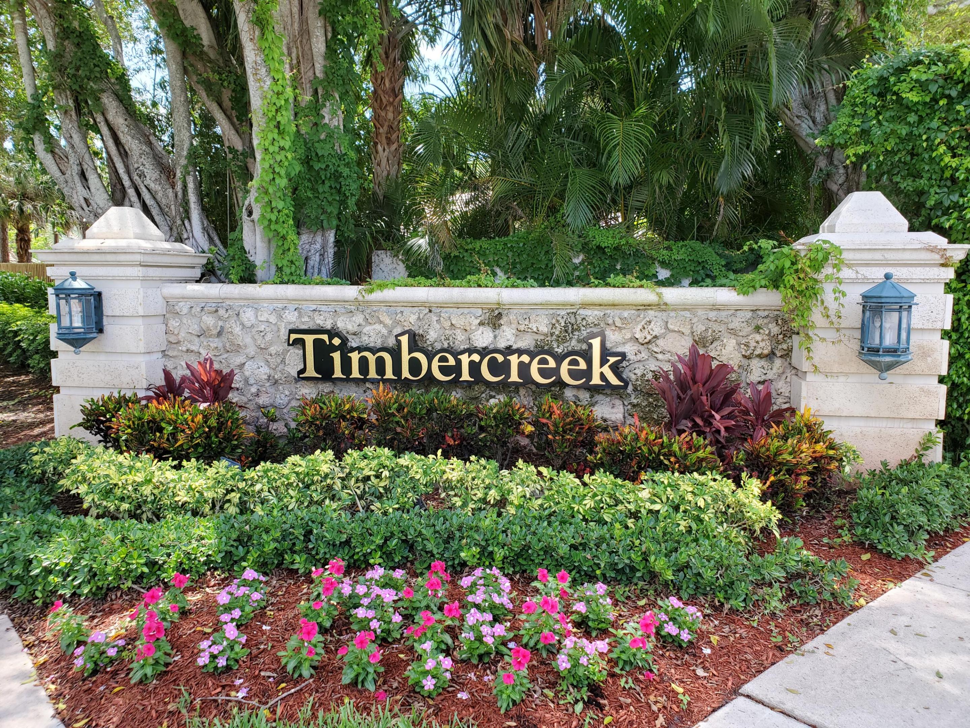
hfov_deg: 67.3
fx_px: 729
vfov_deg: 53.1
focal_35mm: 26
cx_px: 485
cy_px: 364
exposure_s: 1/173
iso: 50
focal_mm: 4.3
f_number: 2.4
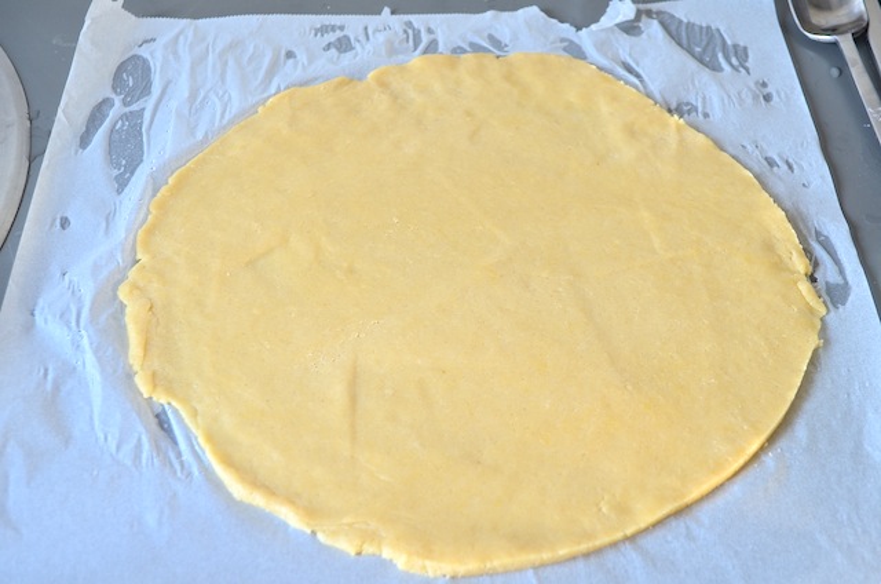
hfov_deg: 37.9
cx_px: 440
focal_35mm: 52
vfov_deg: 25.6
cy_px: 292
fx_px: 1282
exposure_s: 1/8
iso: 200
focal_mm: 35
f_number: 5.6
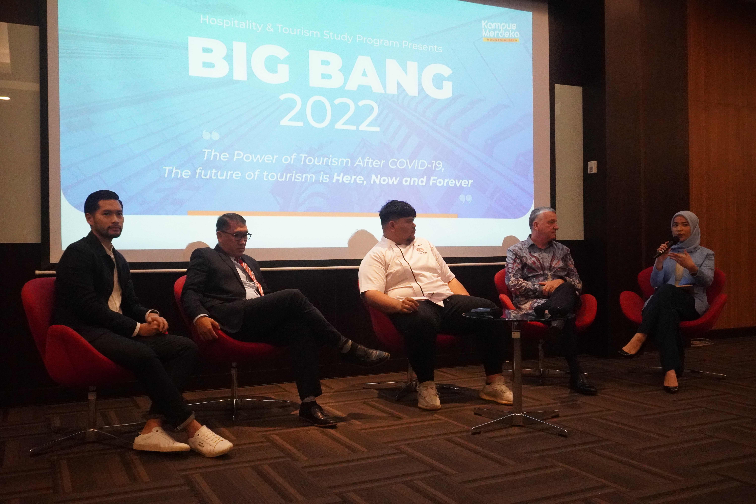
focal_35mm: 34
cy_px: 252
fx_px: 724
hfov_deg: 55.1
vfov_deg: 38.4
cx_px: 378
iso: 10000
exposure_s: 1/160
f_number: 5.6
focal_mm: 23
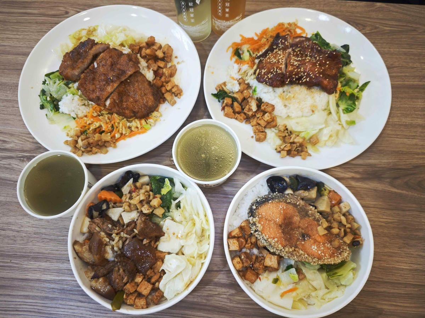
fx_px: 282
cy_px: 159
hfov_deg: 73.9
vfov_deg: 58.9
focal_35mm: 23
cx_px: 212
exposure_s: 1/60
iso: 320
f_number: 1.63
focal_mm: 8.72
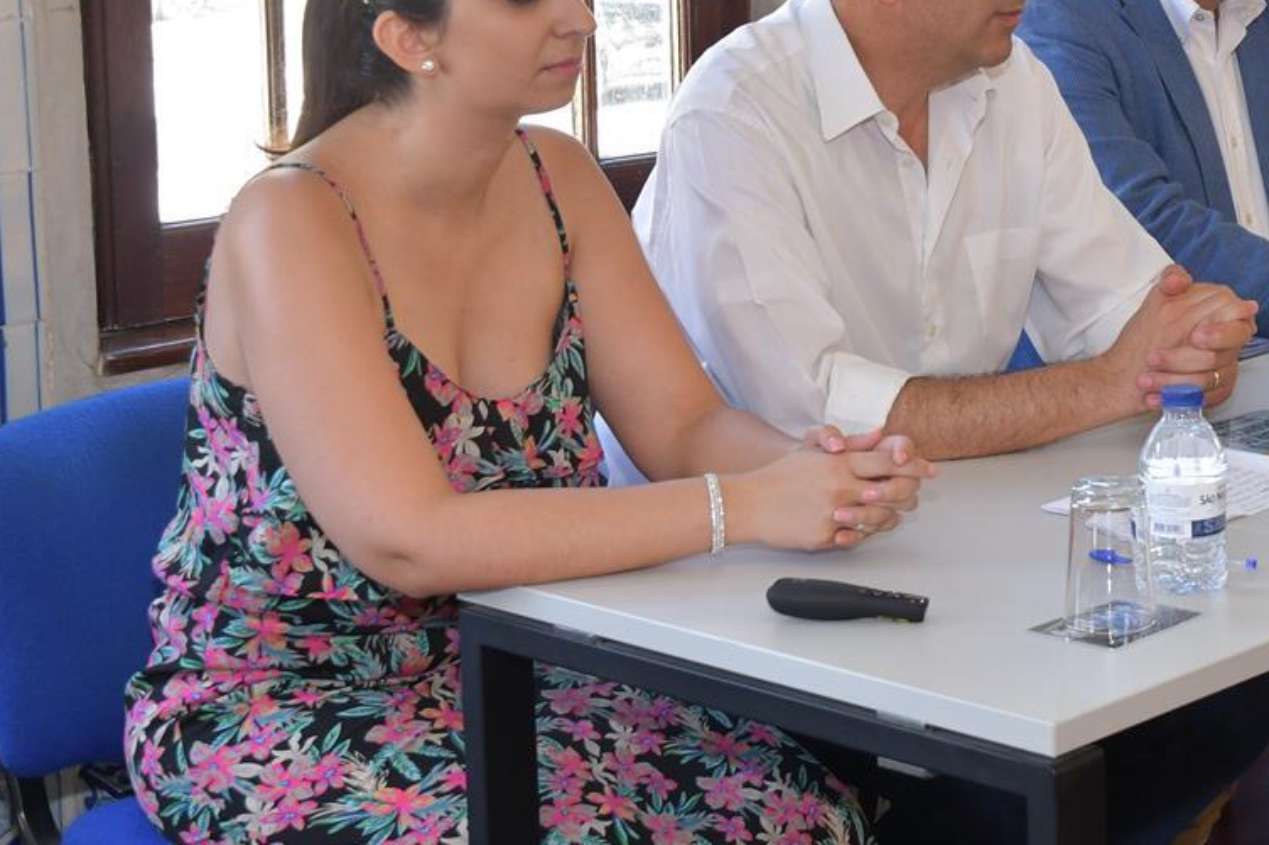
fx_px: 2960
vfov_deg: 16.0
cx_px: 1207
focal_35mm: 84
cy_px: 83
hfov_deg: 23.4
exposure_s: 1/100
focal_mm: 26
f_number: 5
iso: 800
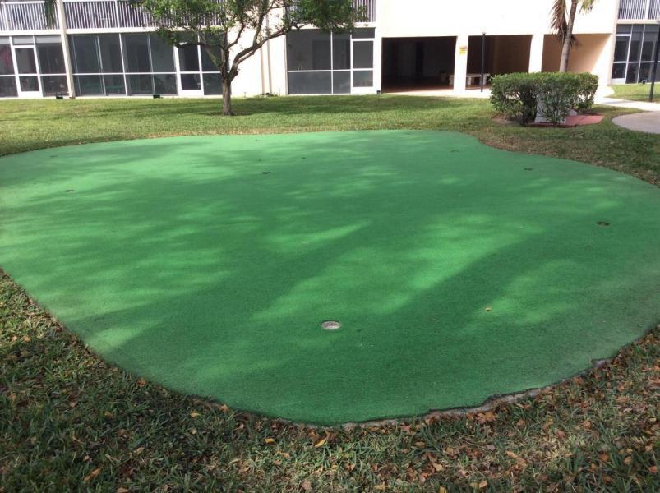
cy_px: 246
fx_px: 609
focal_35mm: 32
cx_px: 330
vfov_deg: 44.1
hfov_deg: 56.9
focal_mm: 3.3
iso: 32
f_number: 2.4
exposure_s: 1/469
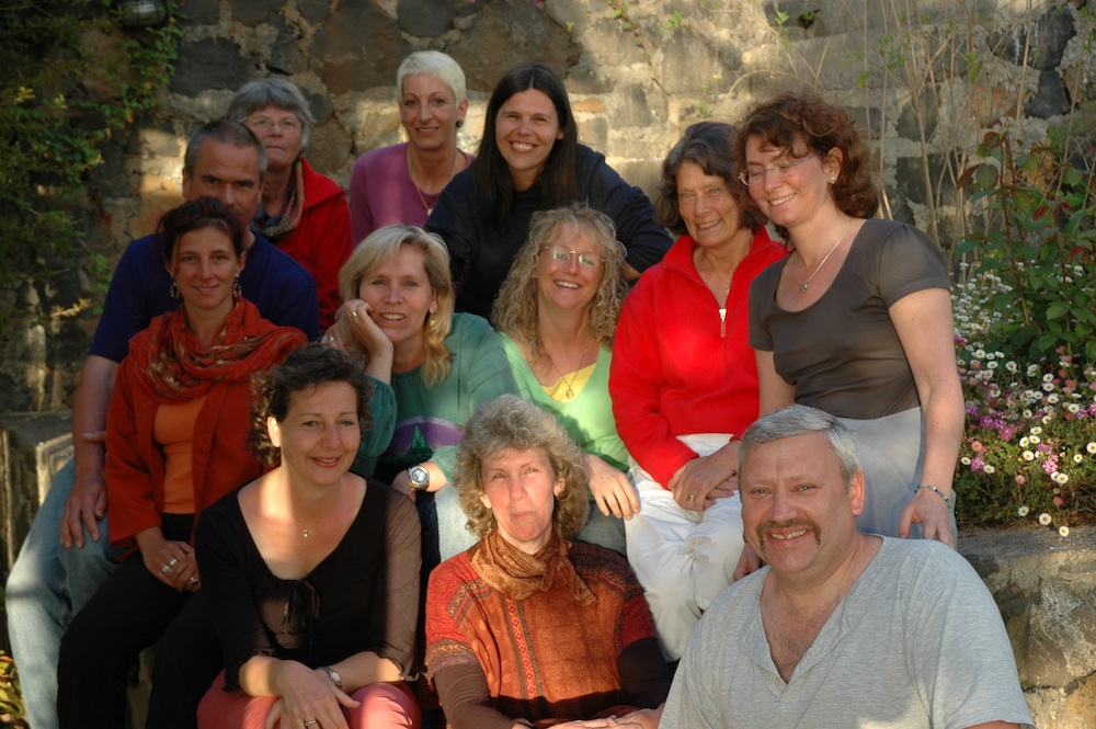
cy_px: 364
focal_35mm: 66
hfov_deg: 30.5
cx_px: 548
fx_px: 2008
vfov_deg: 20.6
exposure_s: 1/80
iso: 200
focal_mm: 44
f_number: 5
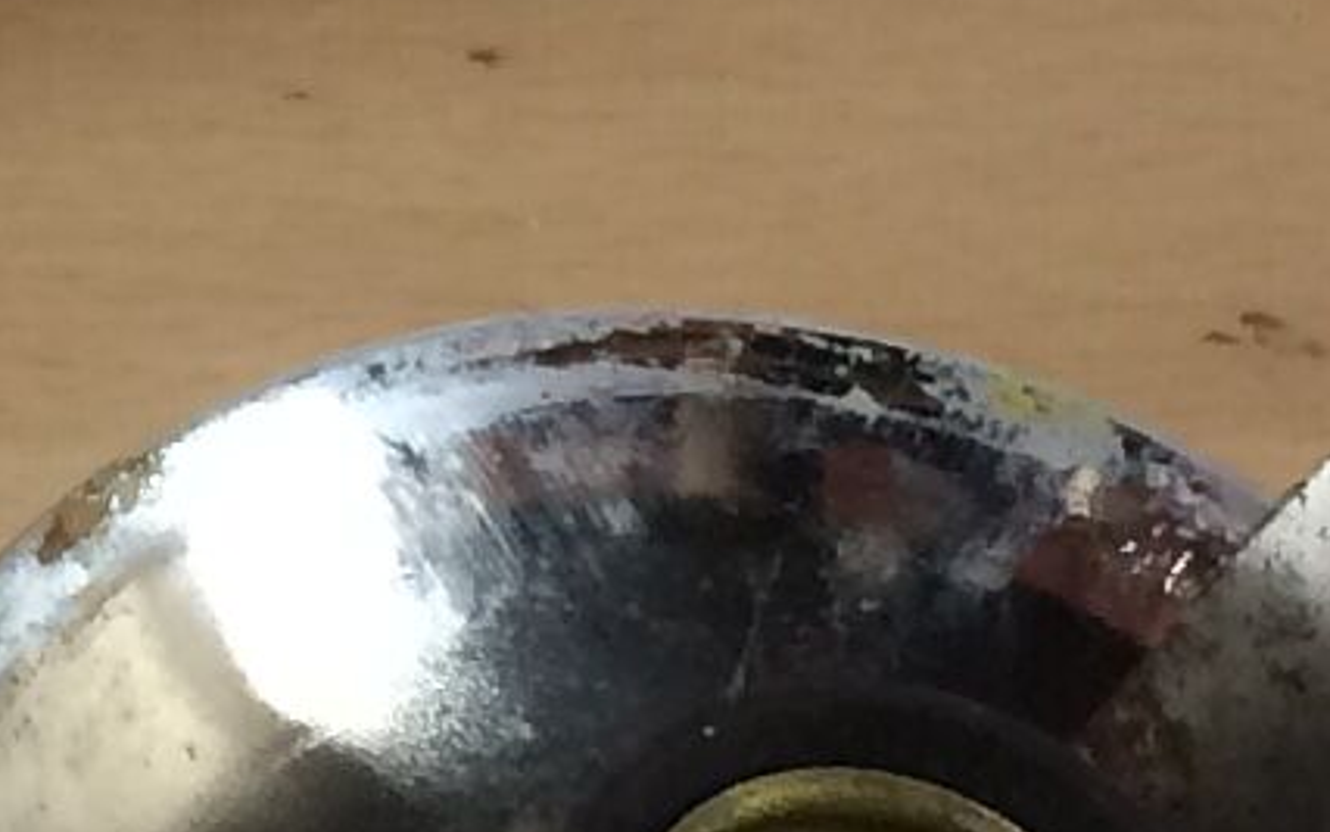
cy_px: -524
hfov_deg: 8.4
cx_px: -1554
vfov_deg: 5.5
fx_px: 8519
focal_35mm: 235
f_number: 2.2
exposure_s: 1/33
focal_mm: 4.15
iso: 40
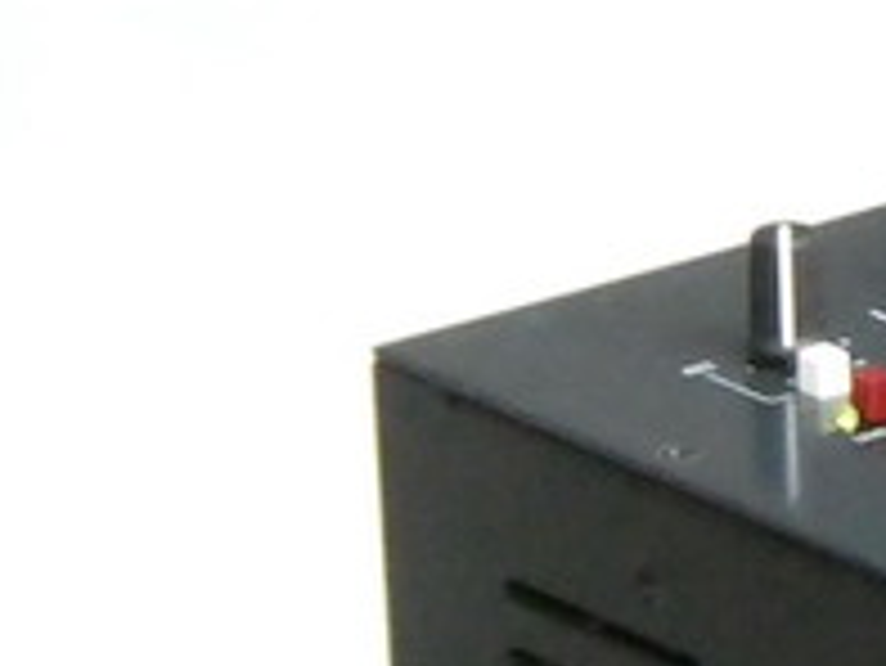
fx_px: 11243
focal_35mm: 439
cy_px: 958
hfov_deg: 4.4
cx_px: 2154
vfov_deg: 3.4
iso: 1600
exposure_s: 1/25
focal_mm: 16.1
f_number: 5.1
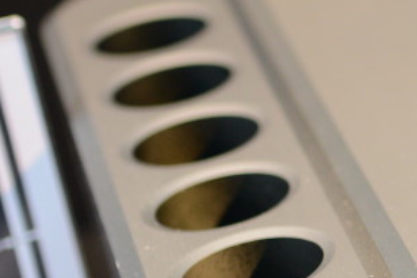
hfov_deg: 8.0
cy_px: 169
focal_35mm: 233
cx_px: 1080
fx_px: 2697
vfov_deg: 5.9
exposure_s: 1/50
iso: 640
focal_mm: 35
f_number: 2.2
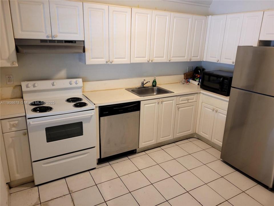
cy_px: 103
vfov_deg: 53.1
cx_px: 137
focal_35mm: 26
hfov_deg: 67.3
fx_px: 206
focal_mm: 5.4
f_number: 1.8
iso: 200
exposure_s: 1/40
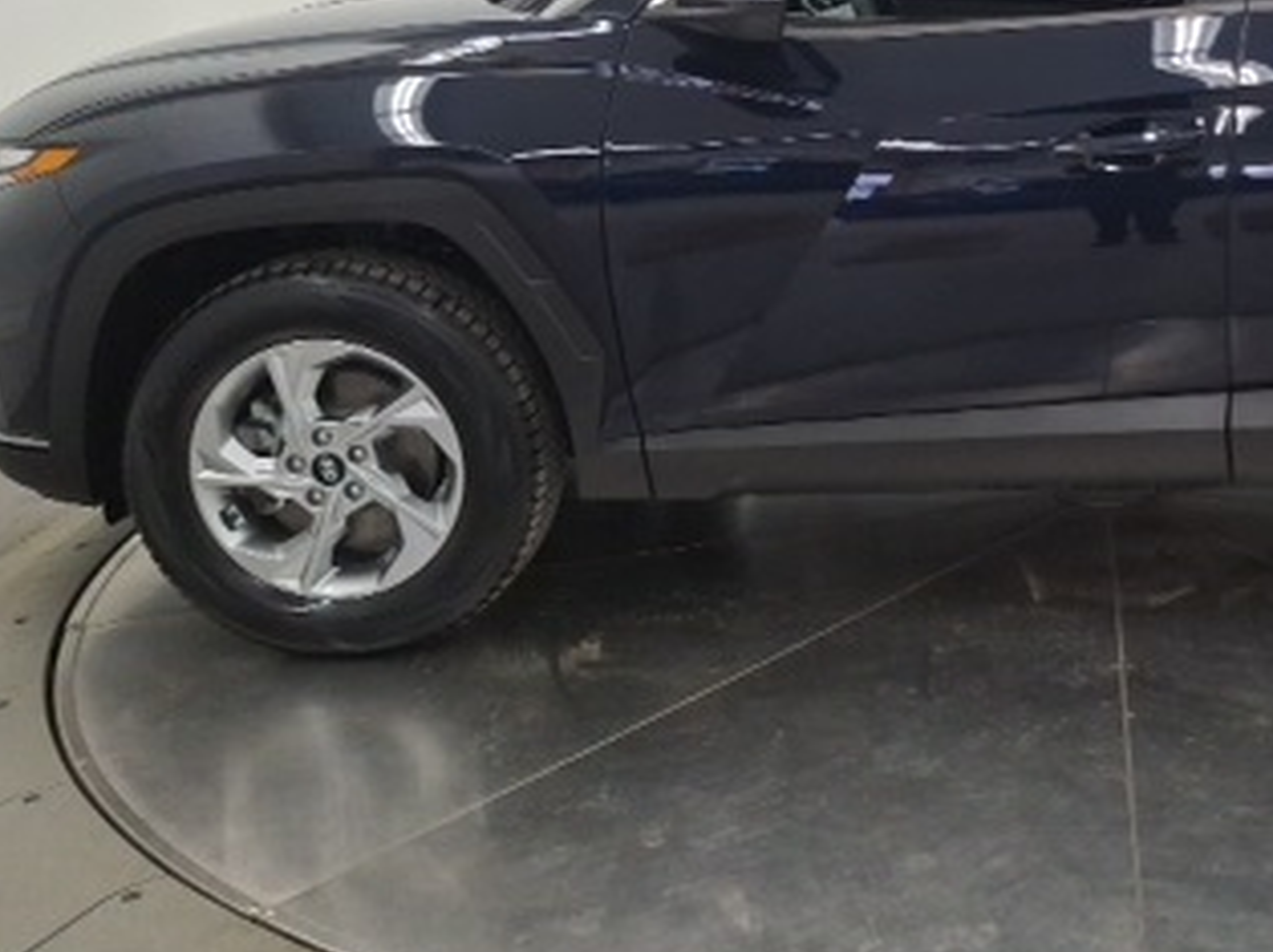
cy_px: 166
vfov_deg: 27.8
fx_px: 1874
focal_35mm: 51
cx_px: 1155
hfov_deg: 35.2
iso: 158
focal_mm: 4.69
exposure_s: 1/120
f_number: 1.8
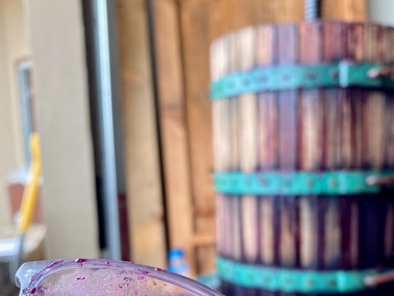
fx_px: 489
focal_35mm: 43
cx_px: 238
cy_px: 254
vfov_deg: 32.3
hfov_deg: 43.6
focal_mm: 4.25
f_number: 1.8
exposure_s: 1/122
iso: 64
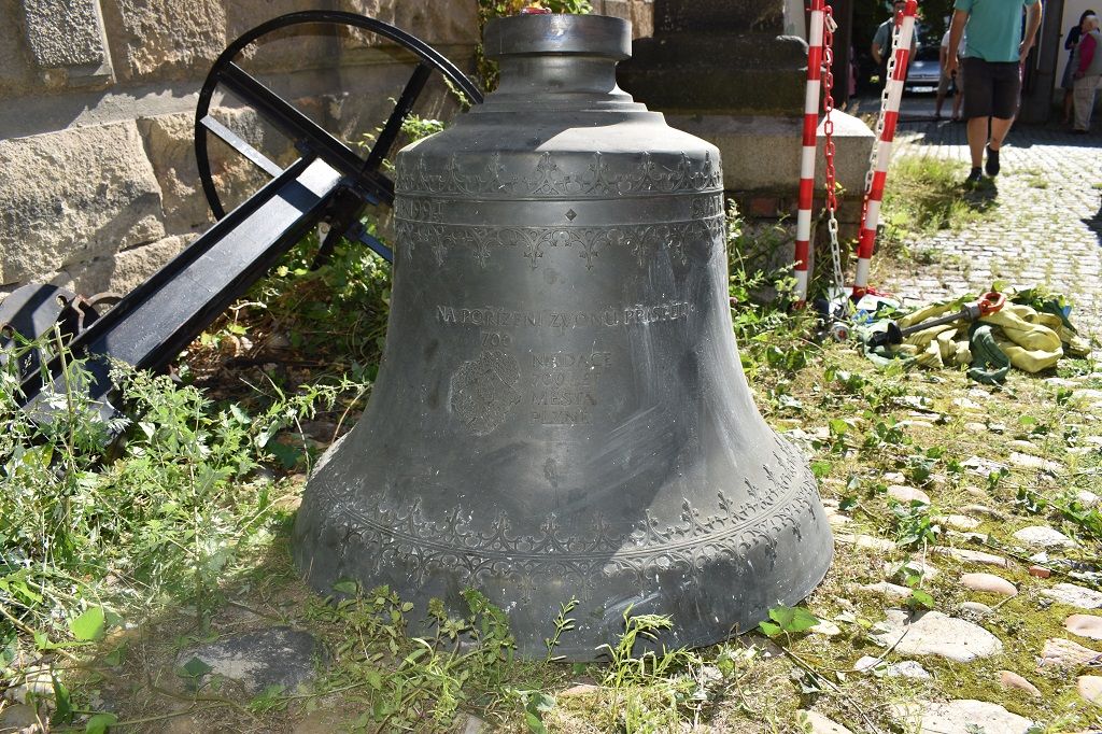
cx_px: 551
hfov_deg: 67.4
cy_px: 367
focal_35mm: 27
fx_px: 826
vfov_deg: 47.9
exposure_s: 1/200
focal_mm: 18
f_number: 7.1
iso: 100
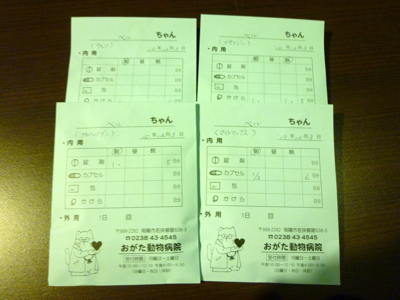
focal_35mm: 25
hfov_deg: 69.4
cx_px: 200
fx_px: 289
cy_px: 150
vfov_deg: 54.9
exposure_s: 1/6
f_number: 2.8
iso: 400
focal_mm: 4.5
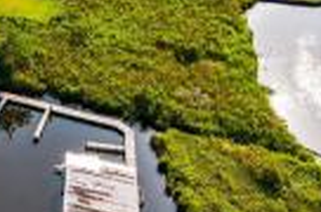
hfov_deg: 25.7
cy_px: -82
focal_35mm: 73
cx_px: -31
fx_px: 649
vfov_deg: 17.2
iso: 100
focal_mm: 8.38
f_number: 2.8
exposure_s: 1/320
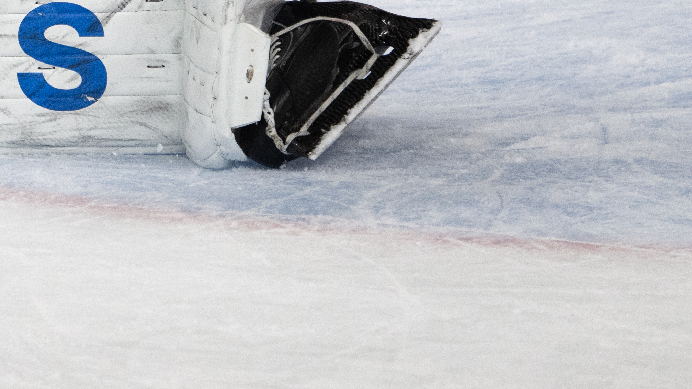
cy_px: -538
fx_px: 31502
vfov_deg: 0.7
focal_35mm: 1717
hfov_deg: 1.3
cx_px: -229
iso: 1250
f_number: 3.2
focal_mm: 400
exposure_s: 1/1600
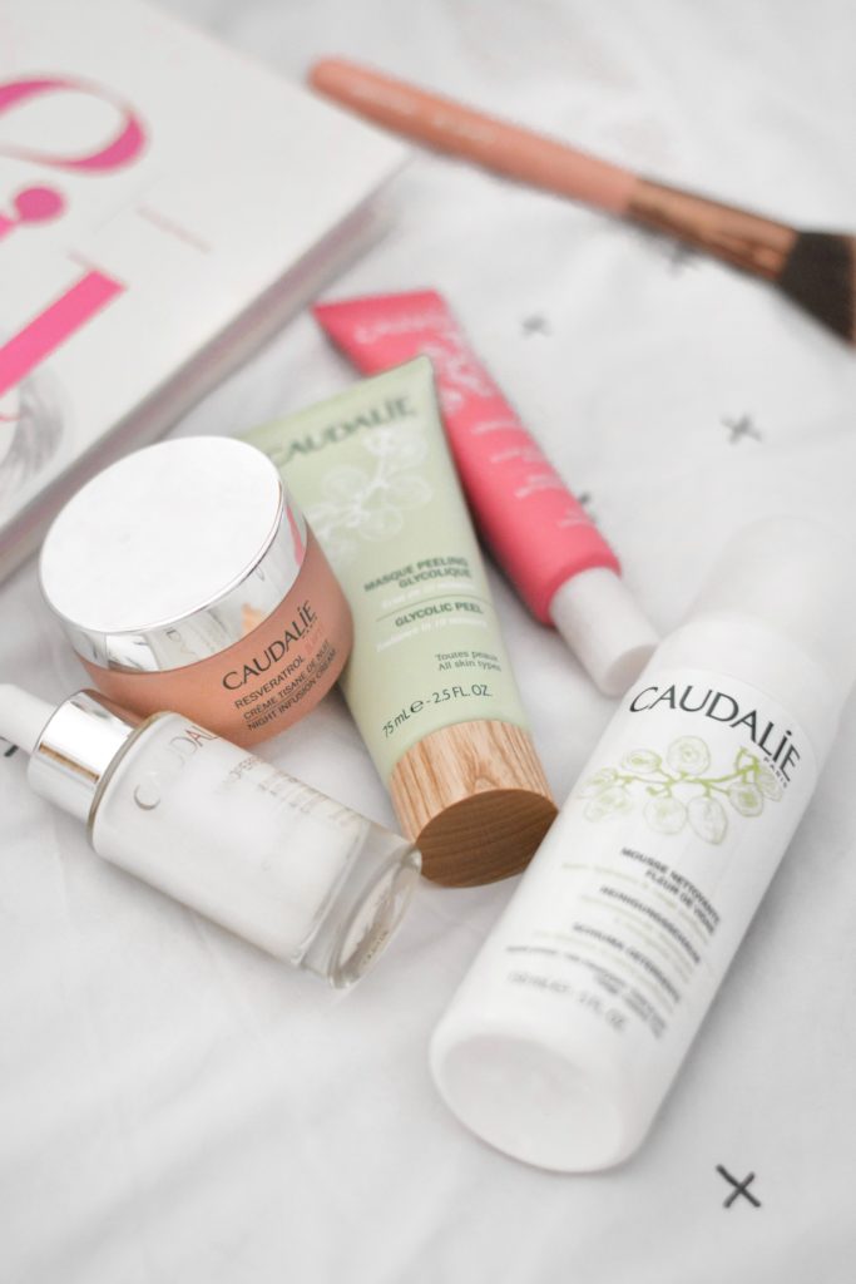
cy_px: 642
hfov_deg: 18.2
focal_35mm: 75
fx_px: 2674
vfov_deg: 27.0
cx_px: 428
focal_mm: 50
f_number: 2.2
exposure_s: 1/800
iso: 4000
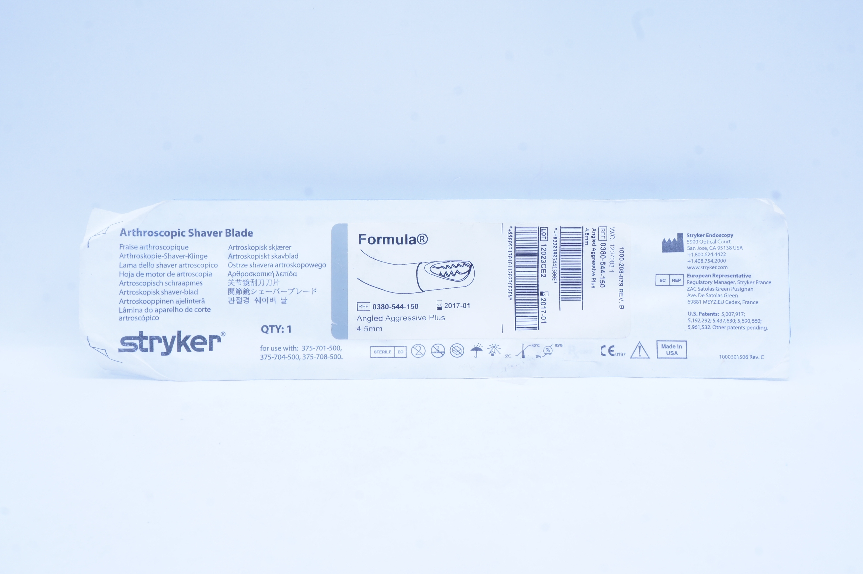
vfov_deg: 28.9
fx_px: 1114
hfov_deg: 42.4
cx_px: 432
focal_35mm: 46
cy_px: 287
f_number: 16
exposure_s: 1/10
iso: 400
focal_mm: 31
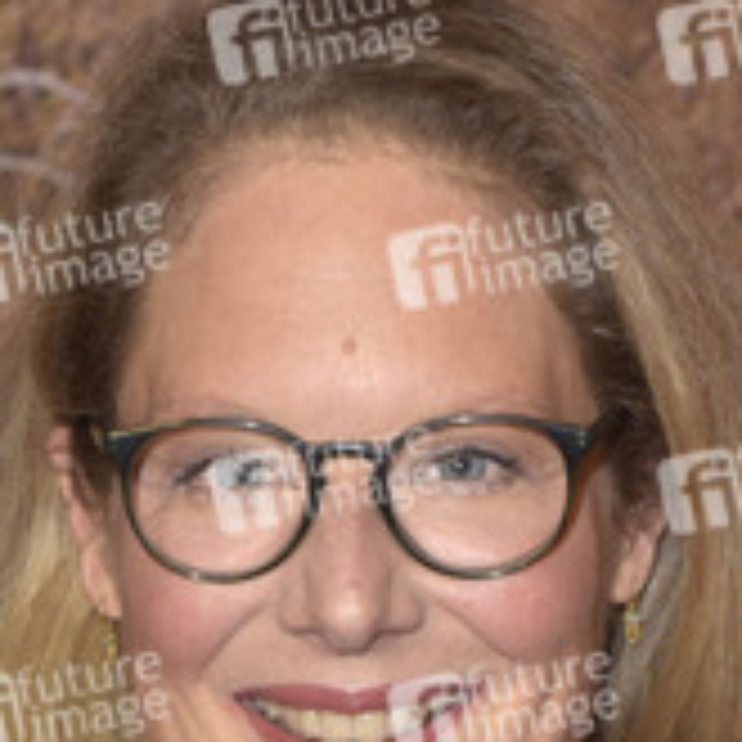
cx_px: 384
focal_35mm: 139
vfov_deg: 12.5
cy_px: 594
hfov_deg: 12.6
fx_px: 3371
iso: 800
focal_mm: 60
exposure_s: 1/200
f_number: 5.6
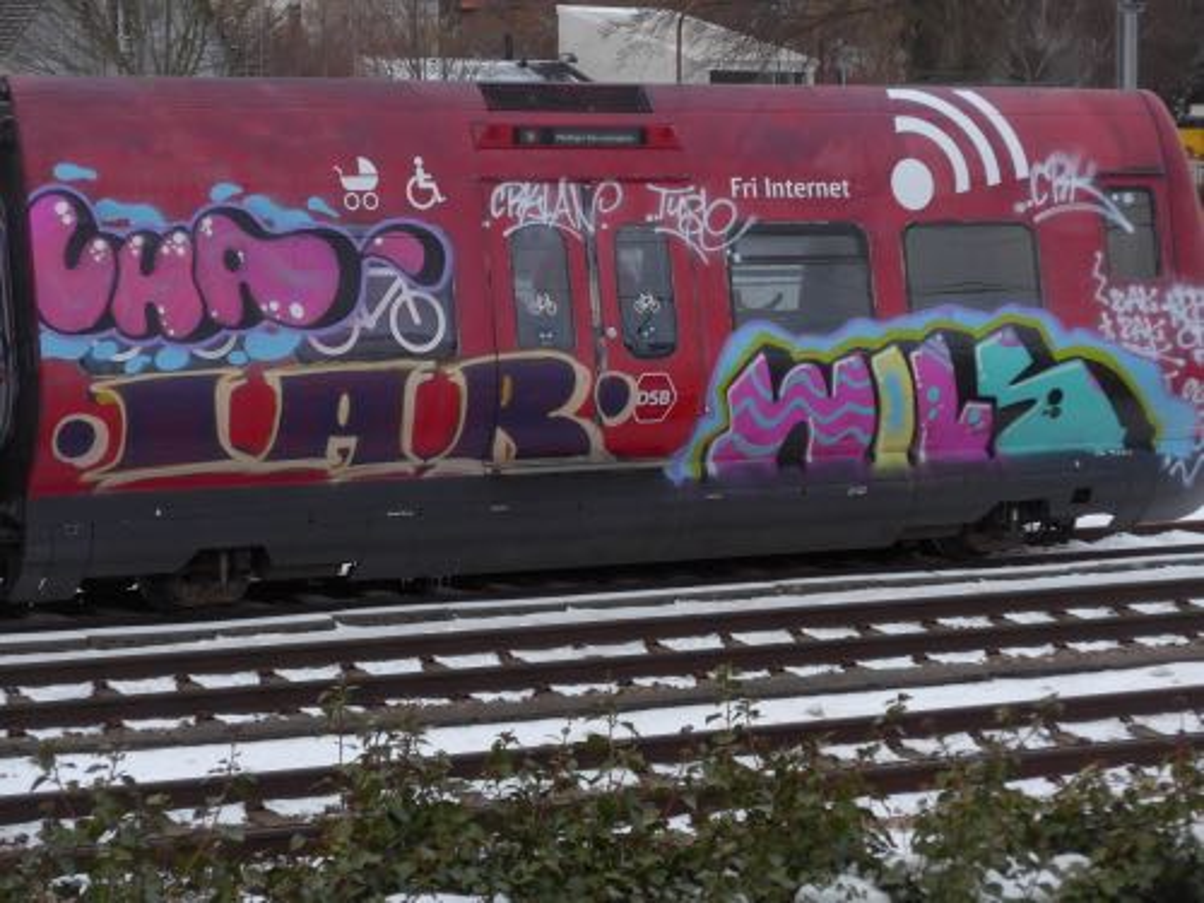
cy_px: 452
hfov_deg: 17.3
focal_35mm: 114
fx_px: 3965
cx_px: 602
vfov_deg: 13.0
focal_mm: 24.3
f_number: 5.2
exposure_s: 1/100
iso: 320
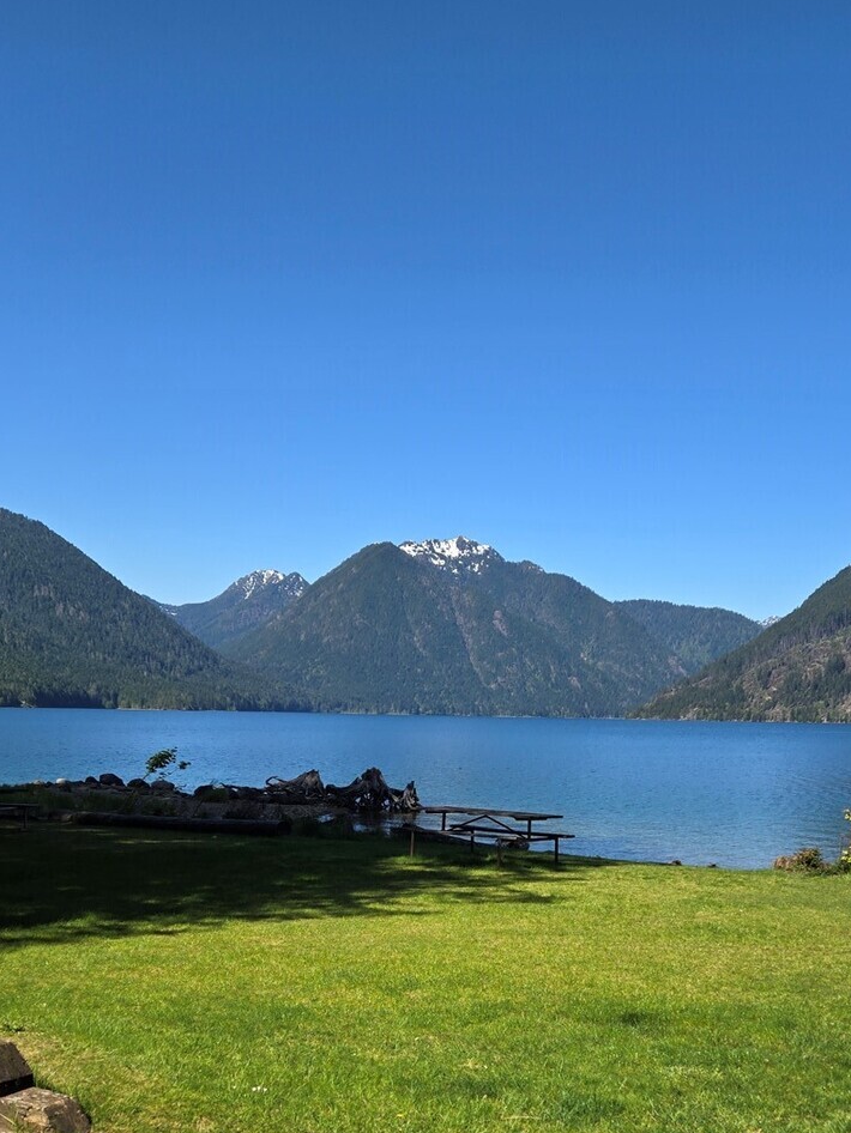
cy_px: 816
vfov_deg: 50.9
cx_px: 523
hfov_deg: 40.5
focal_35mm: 35
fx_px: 1147
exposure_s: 1/2000
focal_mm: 5.4
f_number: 1.8
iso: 25
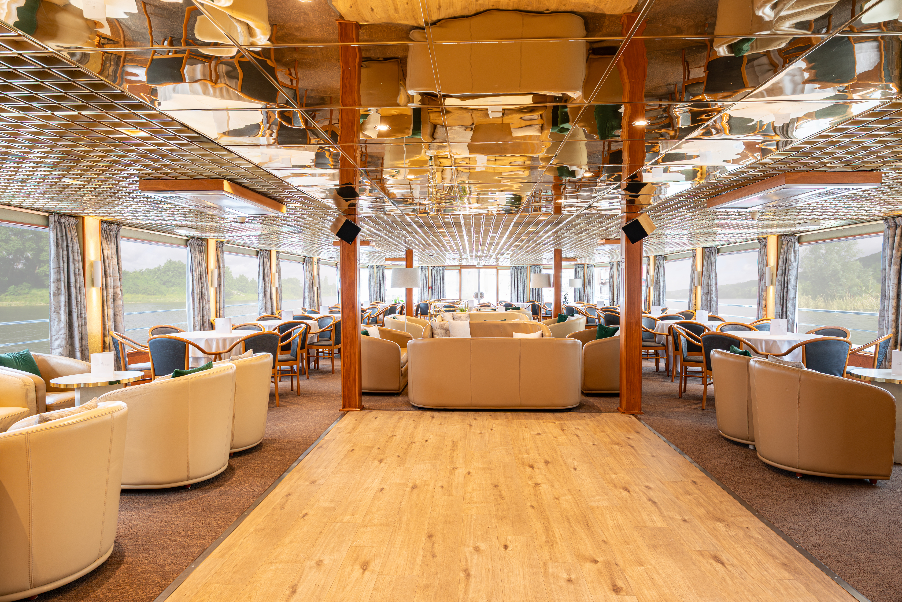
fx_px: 526
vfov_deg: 59.5
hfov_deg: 81.2
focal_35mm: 21
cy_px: 301
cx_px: 451
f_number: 6.3
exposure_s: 1/13
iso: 250
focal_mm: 14
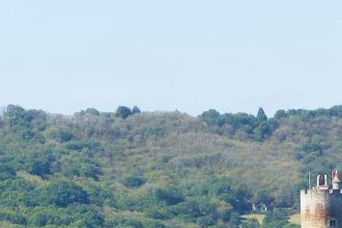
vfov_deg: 2.9
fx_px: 4550
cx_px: 252
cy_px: 360
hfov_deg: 4.3
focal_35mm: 479
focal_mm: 26.1
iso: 100
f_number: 4
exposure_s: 1/200
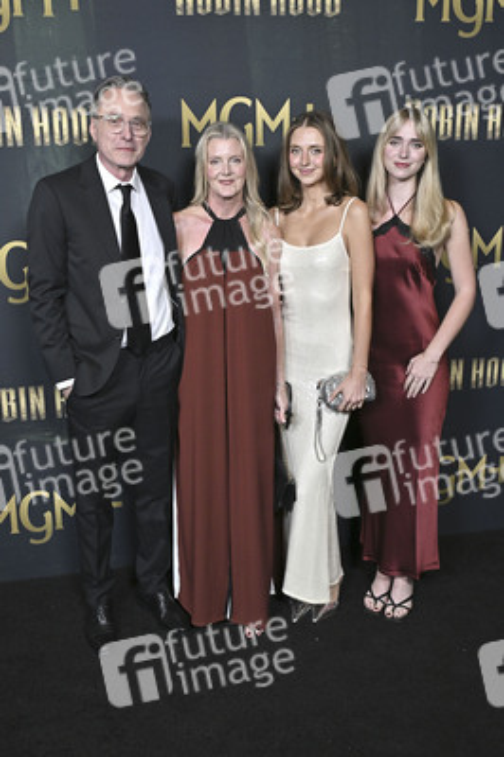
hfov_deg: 37.8
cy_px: 378
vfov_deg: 54.5
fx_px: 736
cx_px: 252
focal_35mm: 35
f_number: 6.3
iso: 1600
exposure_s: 1/320
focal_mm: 35
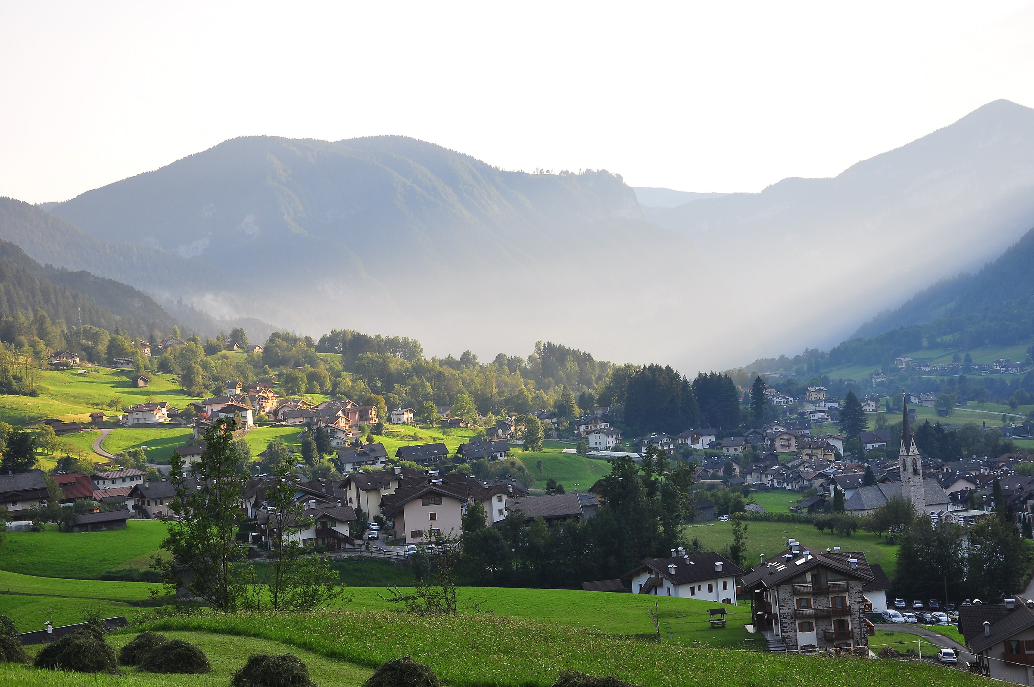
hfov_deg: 31.9
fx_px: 1807
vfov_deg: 21.5
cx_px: 517
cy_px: 344
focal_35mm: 63
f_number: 6.3
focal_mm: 42
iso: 200
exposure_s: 1/250
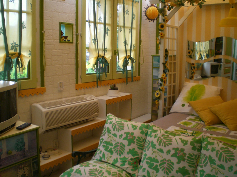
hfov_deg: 49.0
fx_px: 260
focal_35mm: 38
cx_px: 118
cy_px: 88
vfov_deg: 37.7
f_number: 3.1
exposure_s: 1/60
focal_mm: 6.3
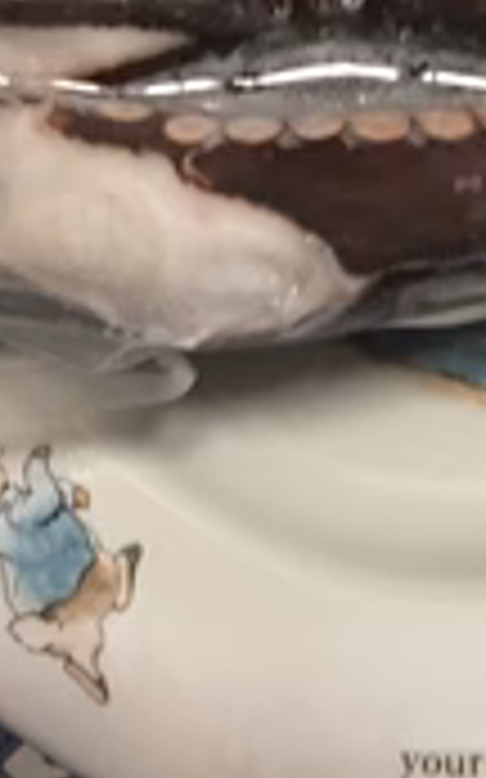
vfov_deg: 27.4
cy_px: 13
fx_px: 1506
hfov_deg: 17.8
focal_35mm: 71
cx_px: 518
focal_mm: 4.15
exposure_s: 1/33
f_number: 2.2
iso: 80
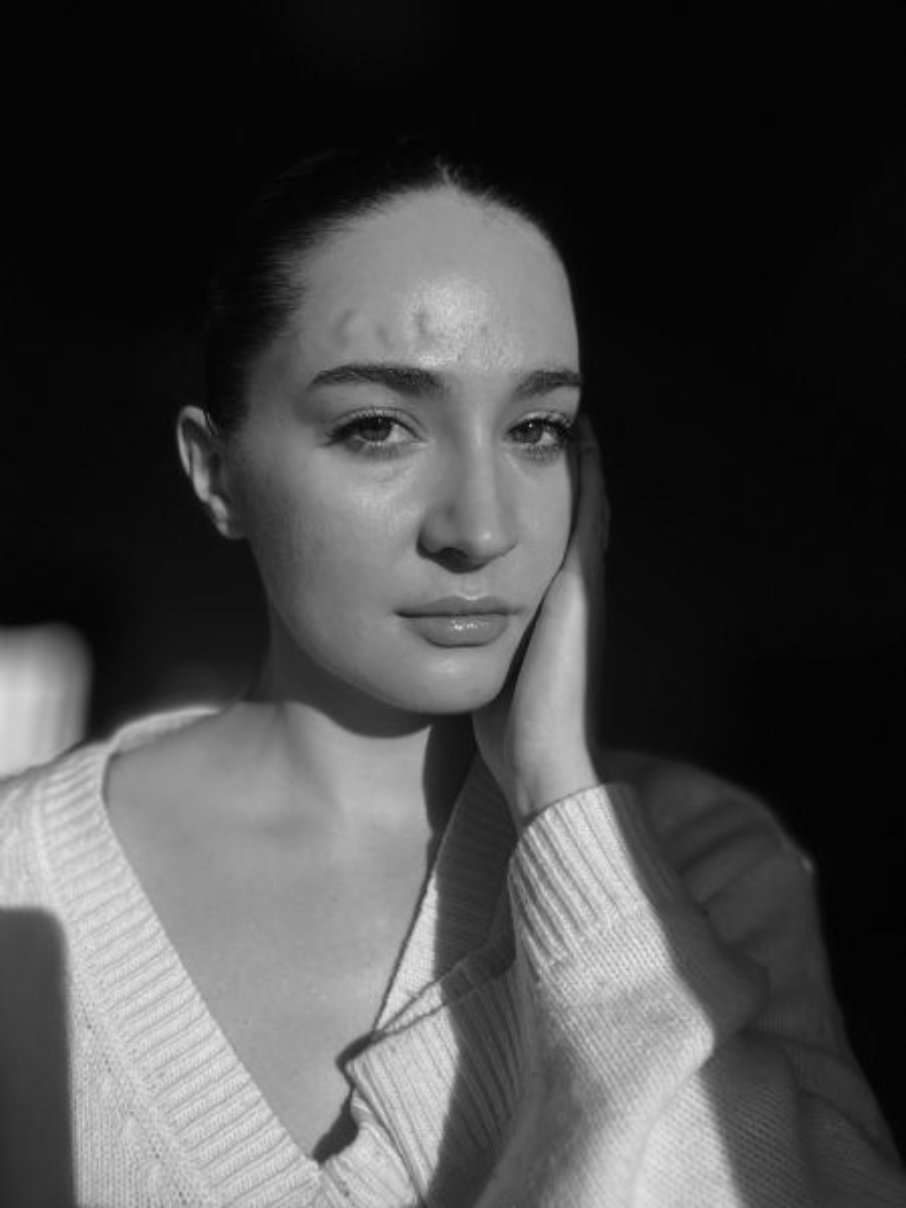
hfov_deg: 46.8
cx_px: 453
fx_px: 1047
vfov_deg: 60.0
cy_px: 604
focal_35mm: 30
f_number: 2.2
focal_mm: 2.71
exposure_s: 1/2985
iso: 32
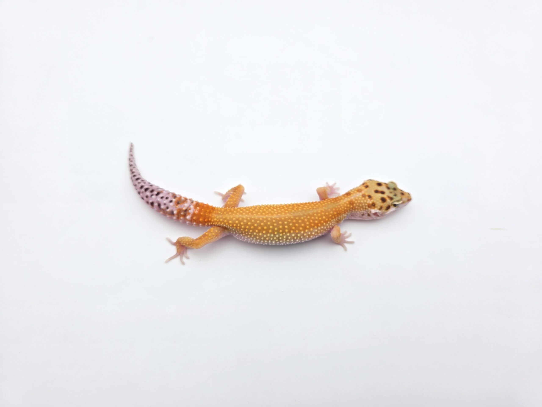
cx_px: 271
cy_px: 204
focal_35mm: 23
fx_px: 360
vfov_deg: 58.9
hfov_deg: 73.9
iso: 25
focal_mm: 6.3
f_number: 1.7
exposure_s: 1/359
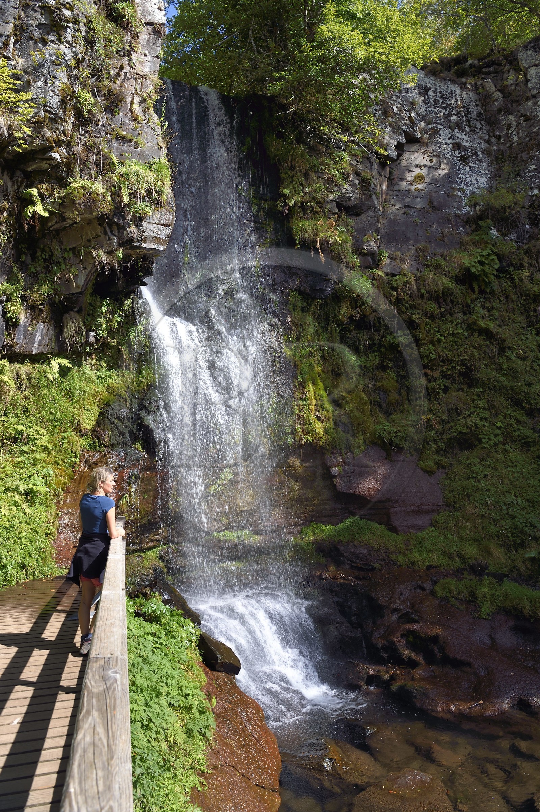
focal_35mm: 24
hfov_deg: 53.1
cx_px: 270
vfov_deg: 73.8
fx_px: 540
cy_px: 406
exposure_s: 1/200
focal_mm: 24
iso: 200
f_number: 10
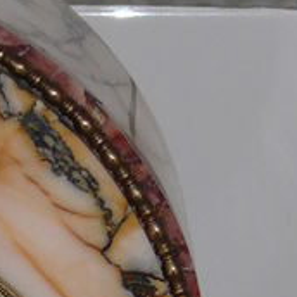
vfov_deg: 4.0
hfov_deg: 4.0
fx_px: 4193
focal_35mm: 432
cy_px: 551
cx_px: -136
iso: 100
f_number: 3.2
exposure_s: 1/30
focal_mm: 13.3
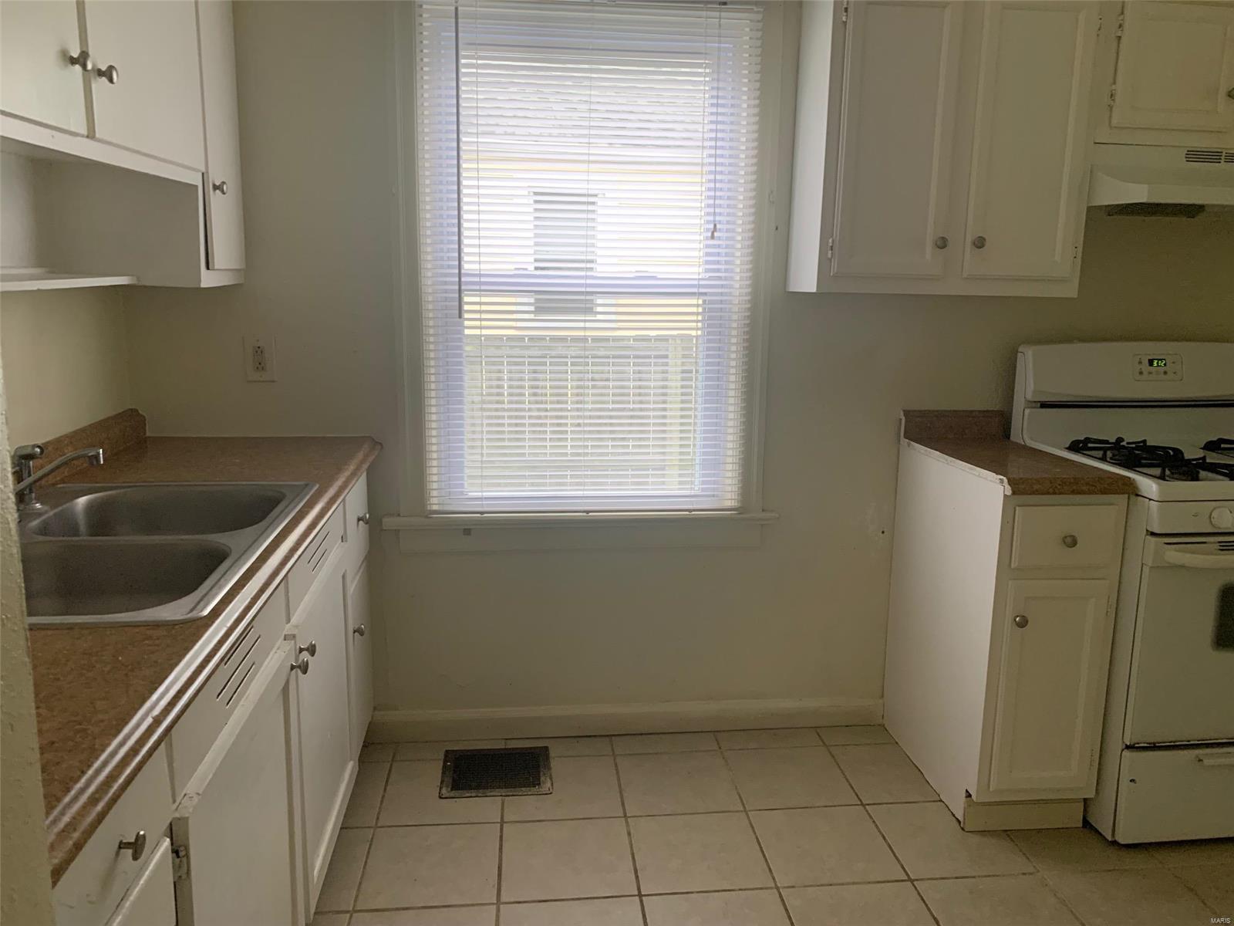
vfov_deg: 53.1
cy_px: 463
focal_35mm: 26
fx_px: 927
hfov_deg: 67.3
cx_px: 617
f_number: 1.8
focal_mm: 4.25
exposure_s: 1/60
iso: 125
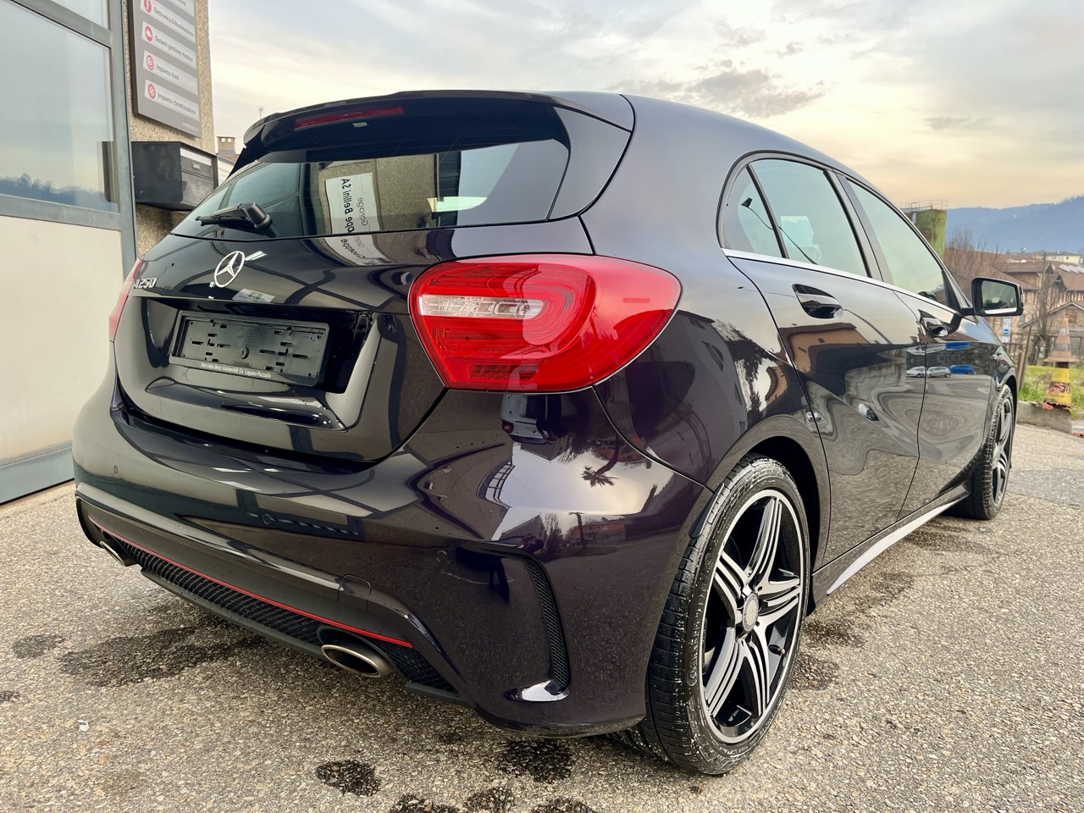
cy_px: 406
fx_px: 814
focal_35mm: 26
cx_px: 542
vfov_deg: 53.1
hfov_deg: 67.3
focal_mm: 5.1
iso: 50
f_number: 1.6
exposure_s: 1/122
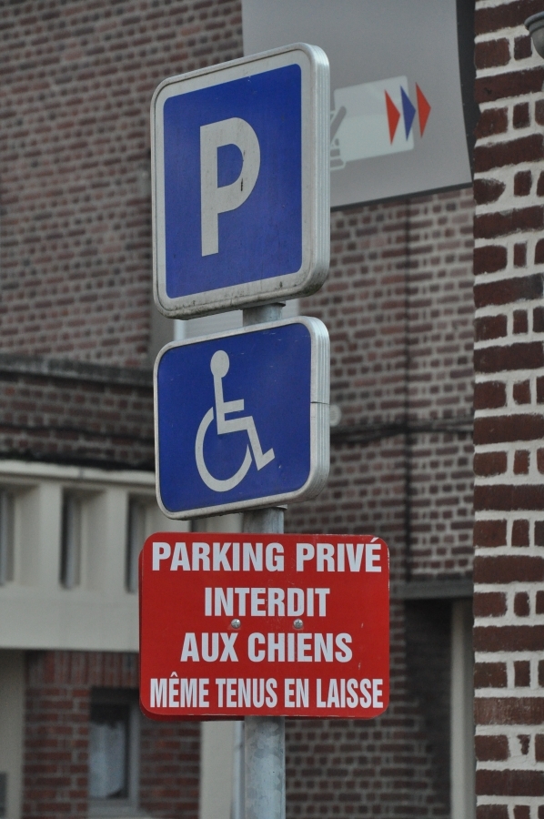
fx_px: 3748
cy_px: 410
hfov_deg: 8.3
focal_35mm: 165
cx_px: 272
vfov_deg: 12.5
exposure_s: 1/2000
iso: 1600
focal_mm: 110
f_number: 5.6
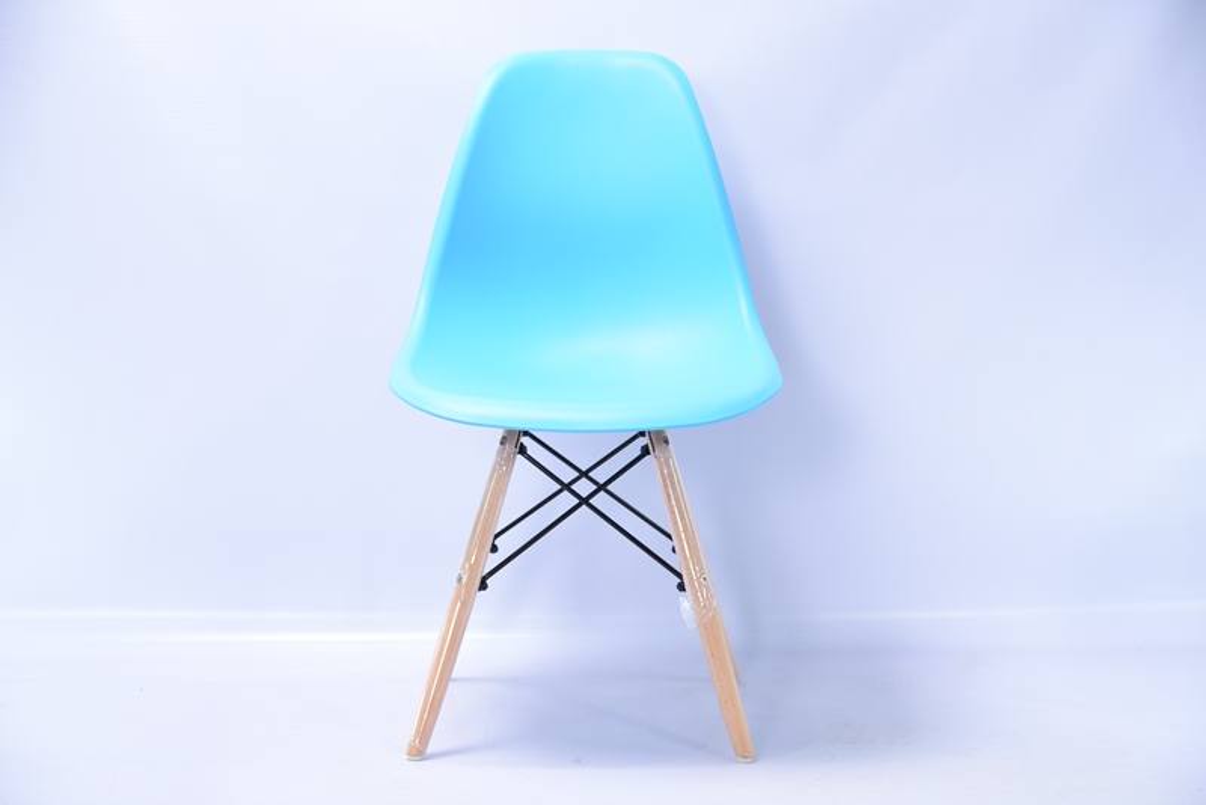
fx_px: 2178
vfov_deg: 20.9
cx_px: 603
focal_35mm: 65
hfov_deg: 30.9
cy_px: 402
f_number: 4.5
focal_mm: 65
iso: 125
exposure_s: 1/50
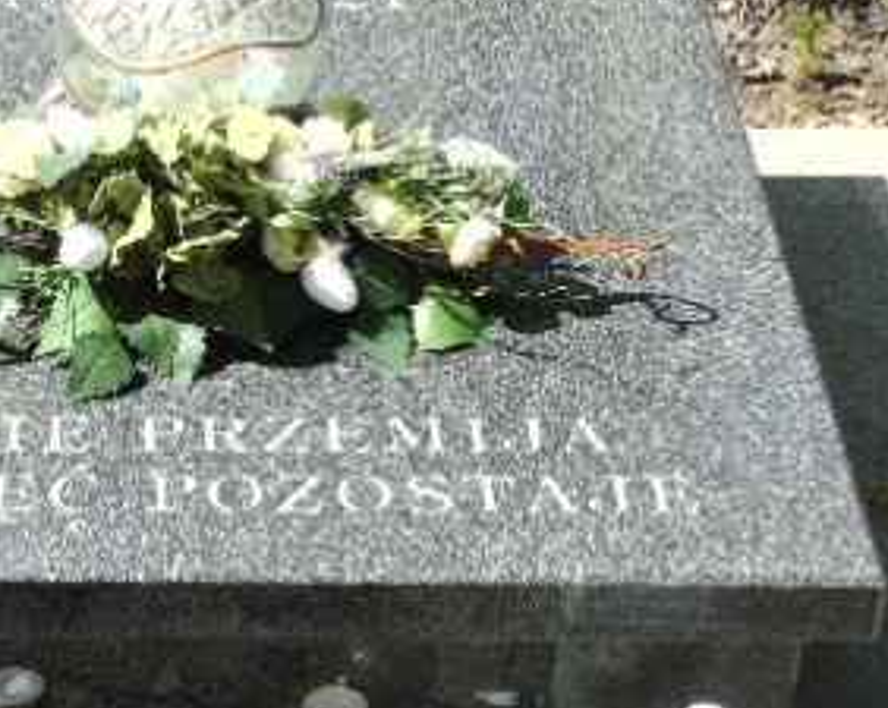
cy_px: 330
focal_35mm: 102
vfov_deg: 15.1
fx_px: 2678
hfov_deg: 18.6
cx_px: 142
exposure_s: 1/400
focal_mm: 8.2
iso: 80
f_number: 4.1
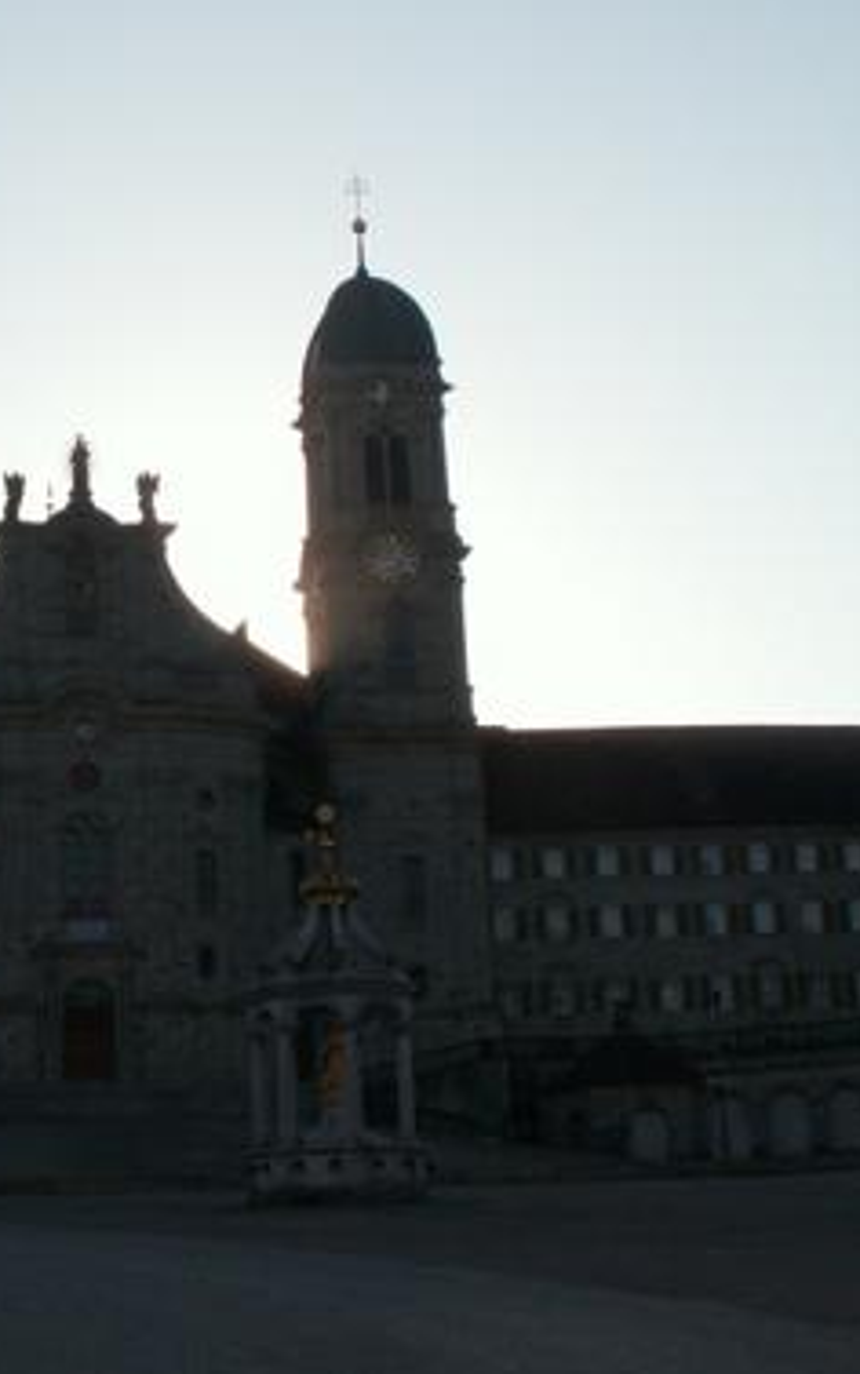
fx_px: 2360
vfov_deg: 32.5
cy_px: 671
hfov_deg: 20.2
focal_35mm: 63
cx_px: 66
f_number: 8
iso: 50
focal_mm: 5.86
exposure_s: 1/160
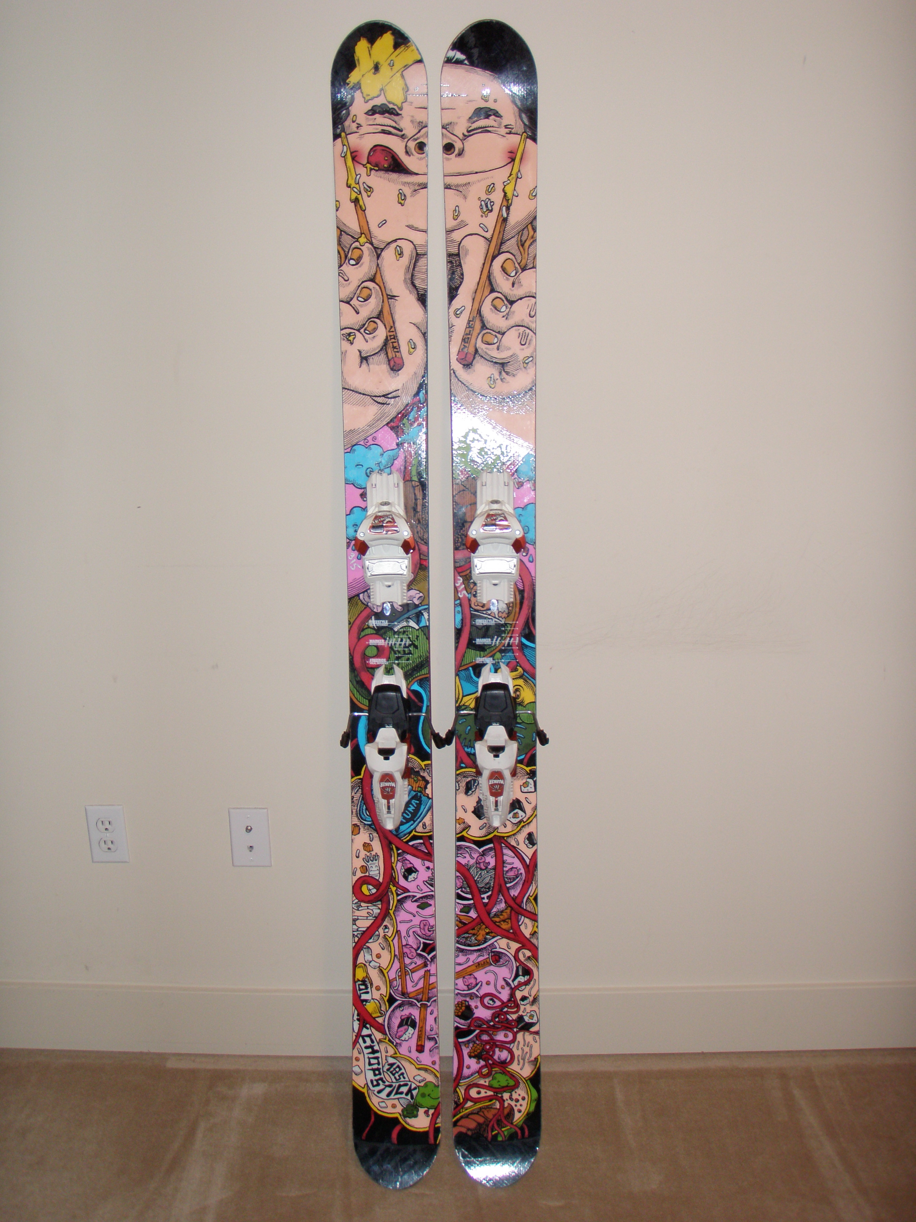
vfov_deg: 49.0
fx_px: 1341
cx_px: 458
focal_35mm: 38
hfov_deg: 37.7
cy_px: 611
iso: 125
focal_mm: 6.7
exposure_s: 1/30
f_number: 3.5
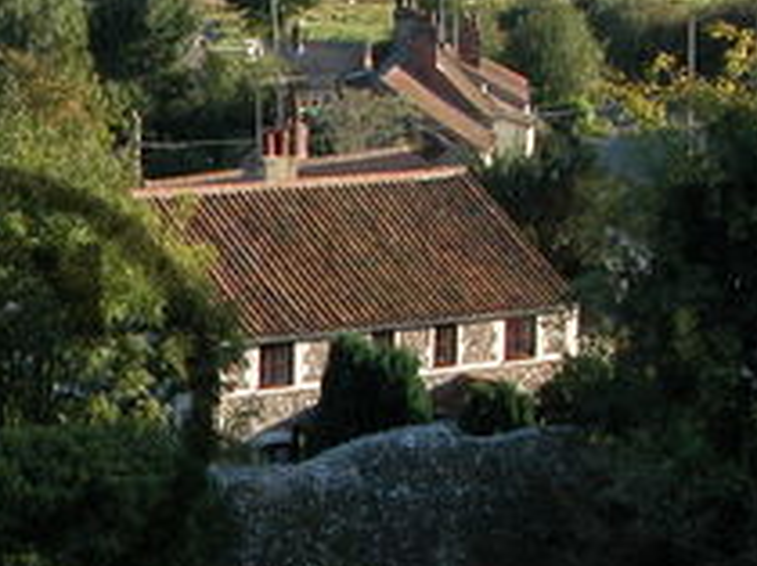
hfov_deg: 13.8
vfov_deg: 10.5
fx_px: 3080
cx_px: -25
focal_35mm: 141
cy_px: 404
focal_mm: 9.5
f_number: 5.1
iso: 100
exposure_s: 1/171
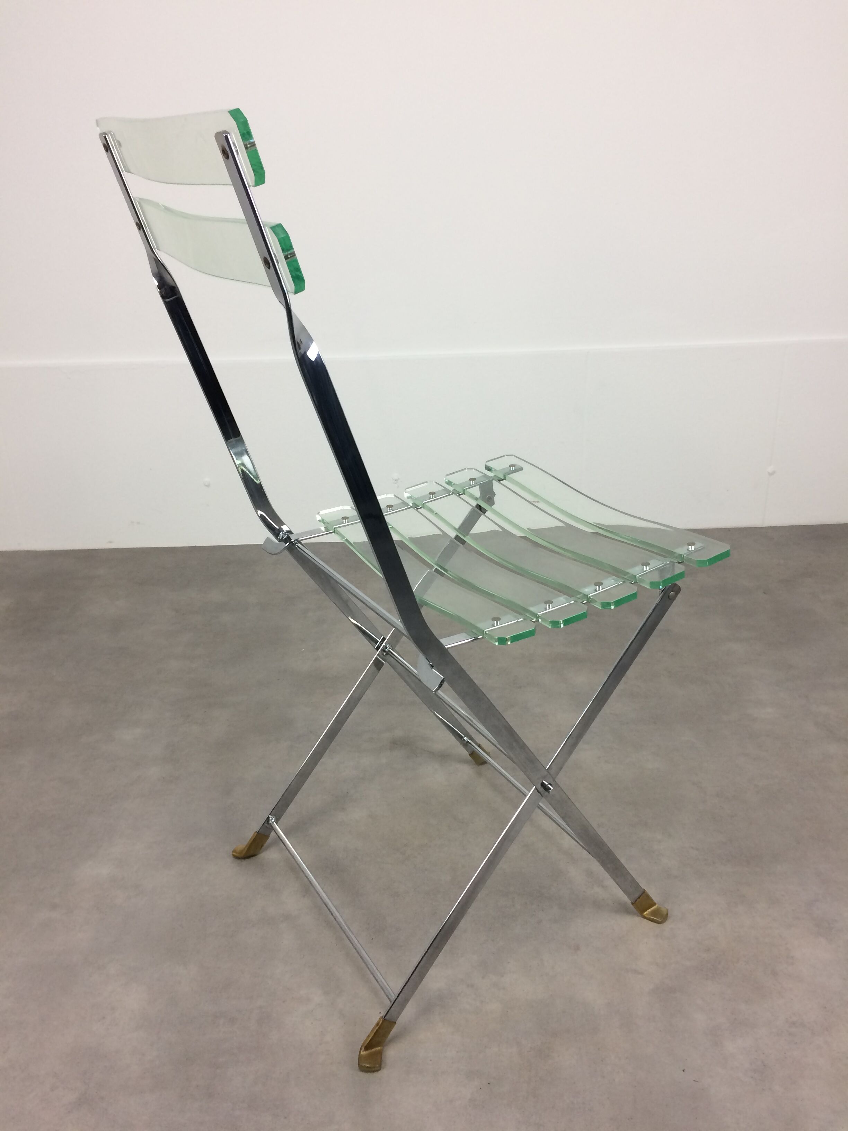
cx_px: 424
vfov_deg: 61.7
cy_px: 566
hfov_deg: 48.2
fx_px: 947
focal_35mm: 29
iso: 40
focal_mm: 4.15
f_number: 2.2
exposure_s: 1/33
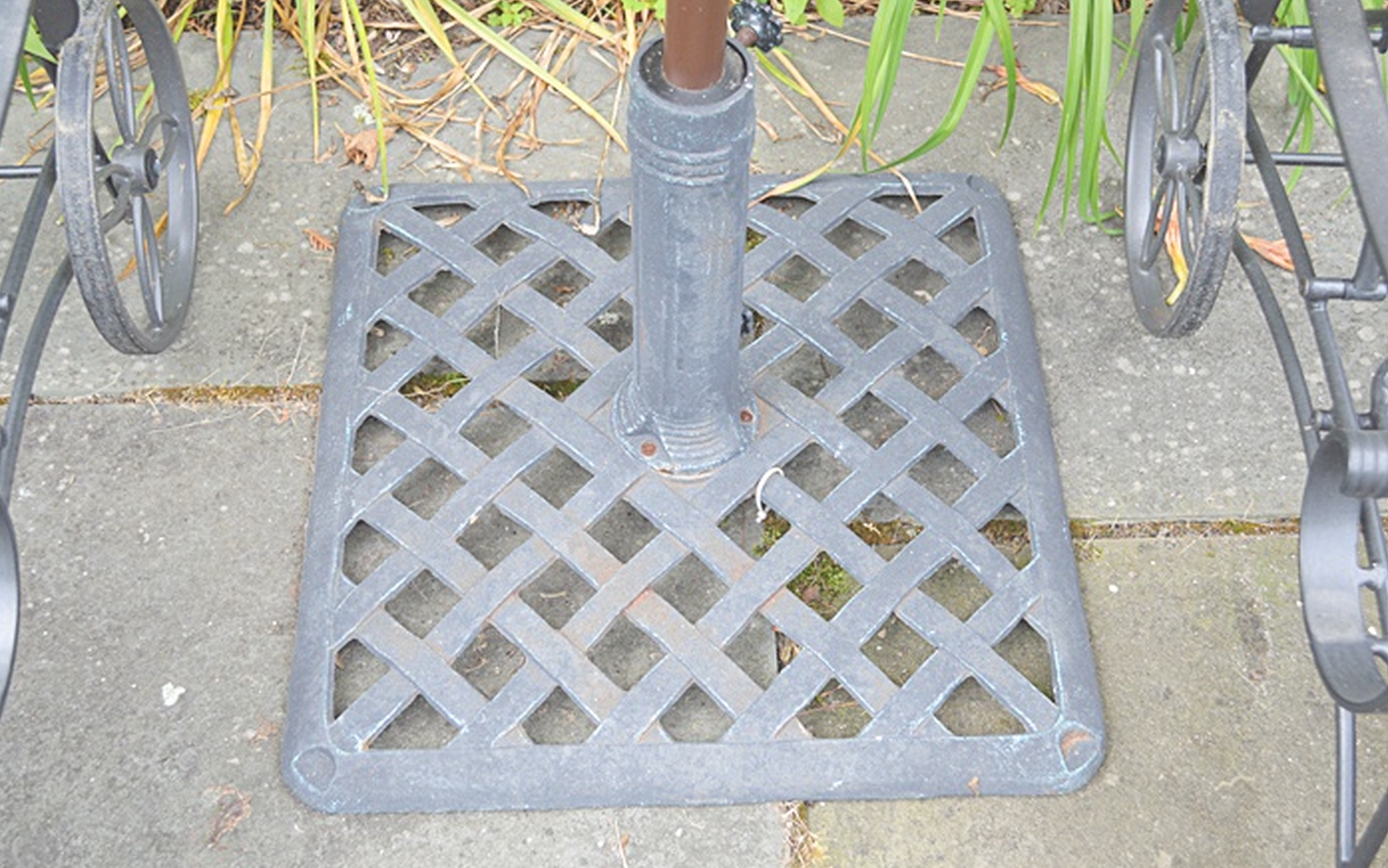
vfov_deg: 28.0
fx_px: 1740
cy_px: 413
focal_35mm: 46
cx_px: 693
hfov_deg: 43.5
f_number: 5
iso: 400
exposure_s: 1/100
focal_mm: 30
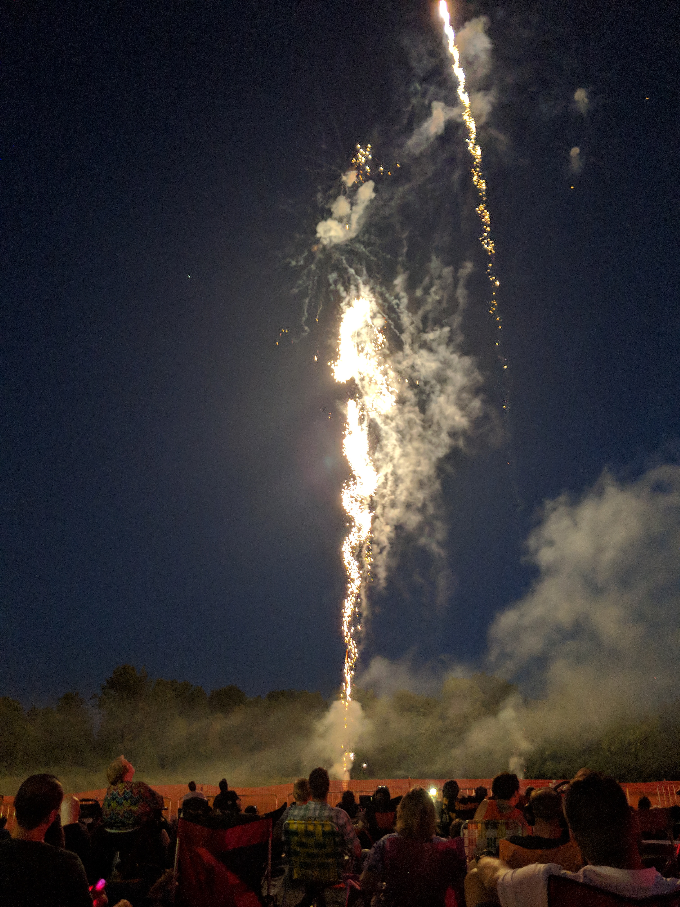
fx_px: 707
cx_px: 340
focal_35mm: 27
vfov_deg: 65.3
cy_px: 454
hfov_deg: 51.4
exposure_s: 1/15
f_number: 1.8
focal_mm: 4.44
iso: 400
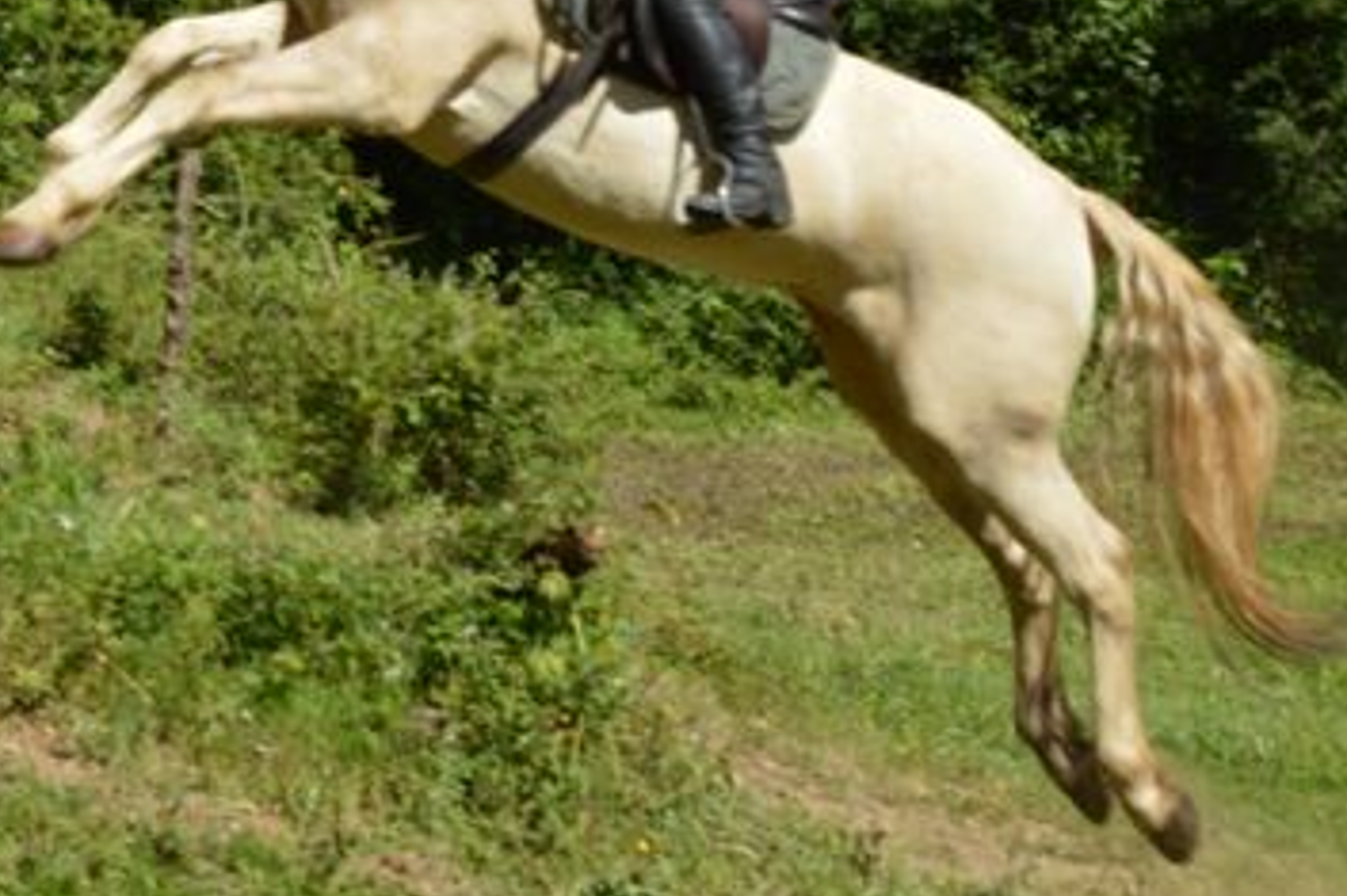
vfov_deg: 10.0
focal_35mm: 136
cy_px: 141
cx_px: 156
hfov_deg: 14.9
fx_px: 5086
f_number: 7.1
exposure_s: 1/200
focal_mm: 50
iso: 100
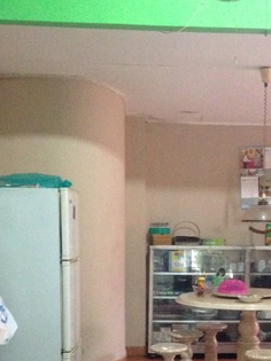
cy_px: 290
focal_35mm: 67
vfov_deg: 28.4
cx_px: 208
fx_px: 700
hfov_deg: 21.7
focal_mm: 4.12
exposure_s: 1/15
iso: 640
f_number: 2.4
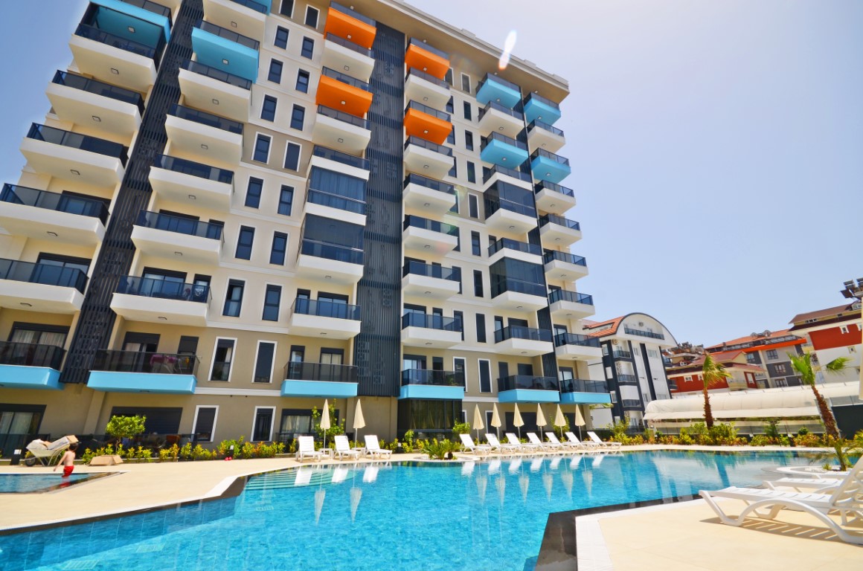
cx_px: 432
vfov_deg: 77.1
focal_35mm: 15
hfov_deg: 100.5
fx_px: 359
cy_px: 286
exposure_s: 1/250
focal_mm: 10
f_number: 10
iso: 100
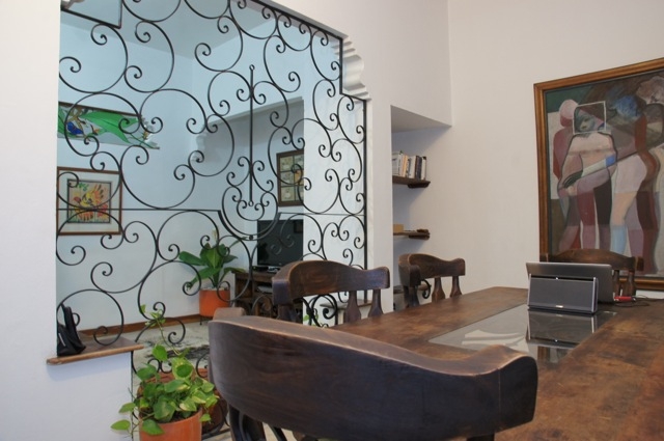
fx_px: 442
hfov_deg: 73.8
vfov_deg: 53.0
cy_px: 220
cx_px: 332
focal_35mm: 24
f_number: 10
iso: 800
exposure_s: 1/2.5
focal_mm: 16
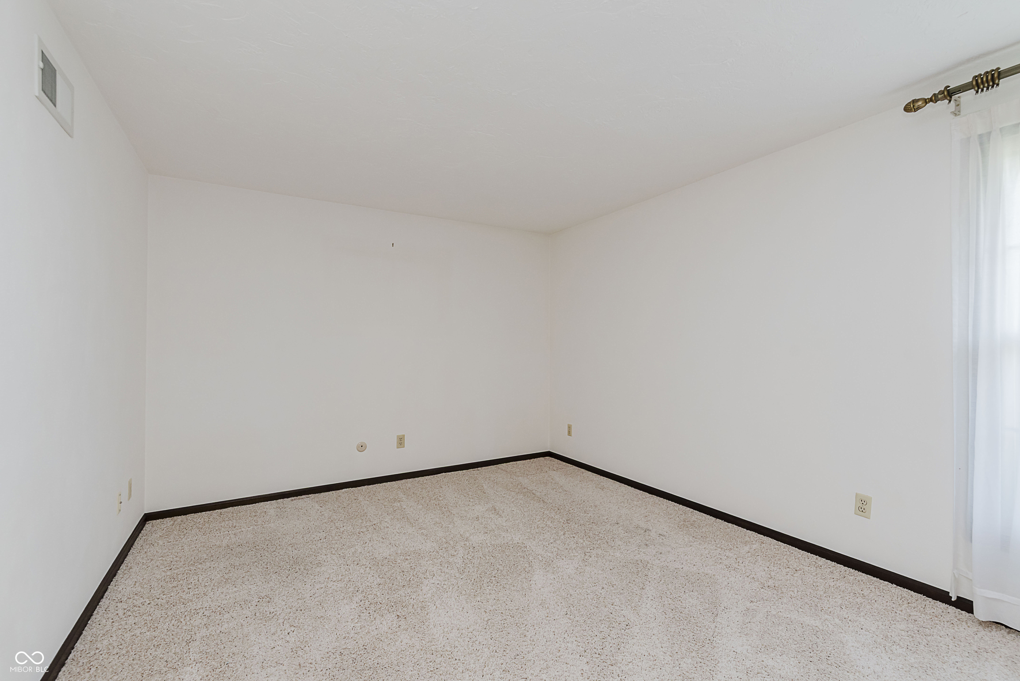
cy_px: 340
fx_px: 425
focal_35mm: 15
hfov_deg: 100.4
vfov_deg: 77.4
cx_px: 510
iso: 320
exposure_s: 1/60
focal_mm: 15
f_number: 5.6
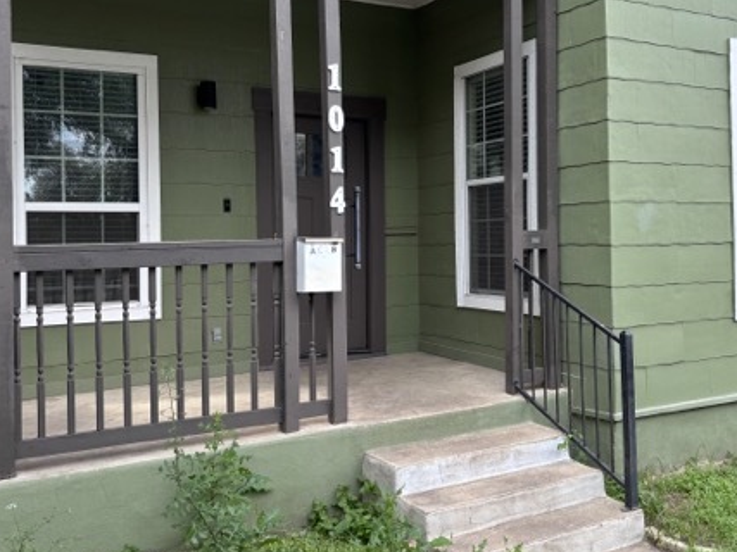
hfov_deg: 47.8
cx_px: 409
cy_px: 231
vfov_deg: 36.7
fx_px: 830
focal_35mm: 39
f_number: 1.6
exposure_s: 1/601
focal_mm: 5.96
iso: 50
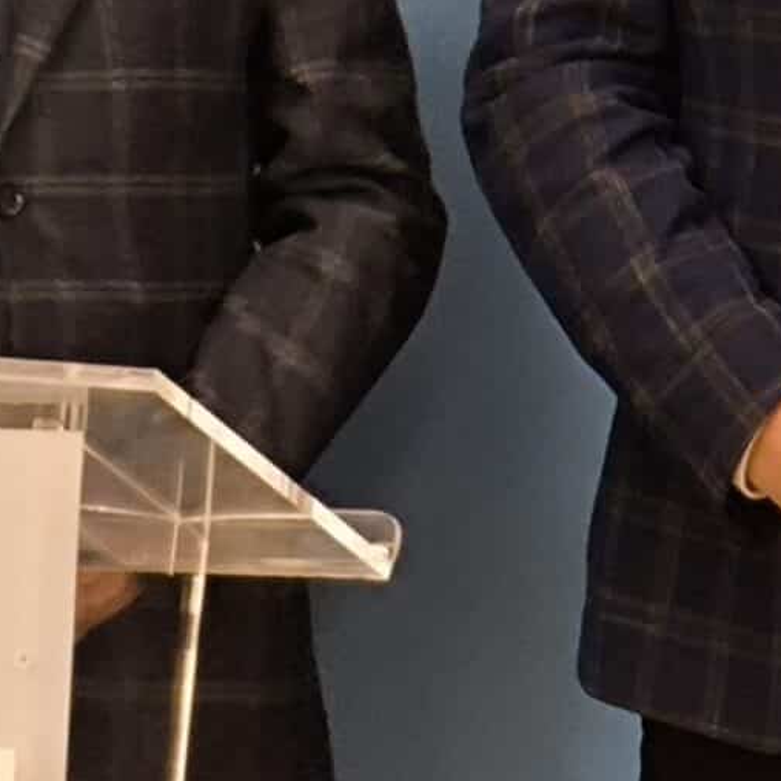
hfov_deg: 5.3
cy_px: -373
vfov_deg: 5.2
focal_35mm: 332
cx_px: 975
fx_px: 8475
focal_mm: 4.71
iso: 160
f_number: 1.7
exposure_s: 1/50
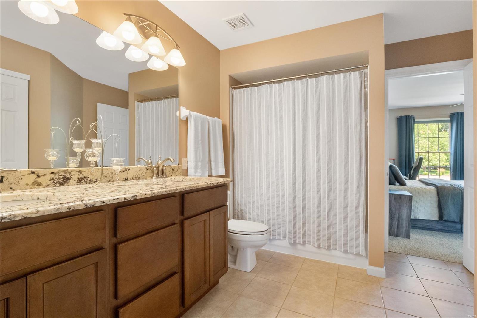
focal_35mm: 16
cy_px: 159
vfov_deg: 73.7
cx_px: 238
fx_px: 212
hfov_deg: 96.7
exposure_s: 1/10
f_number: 8
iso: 400
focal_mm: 8
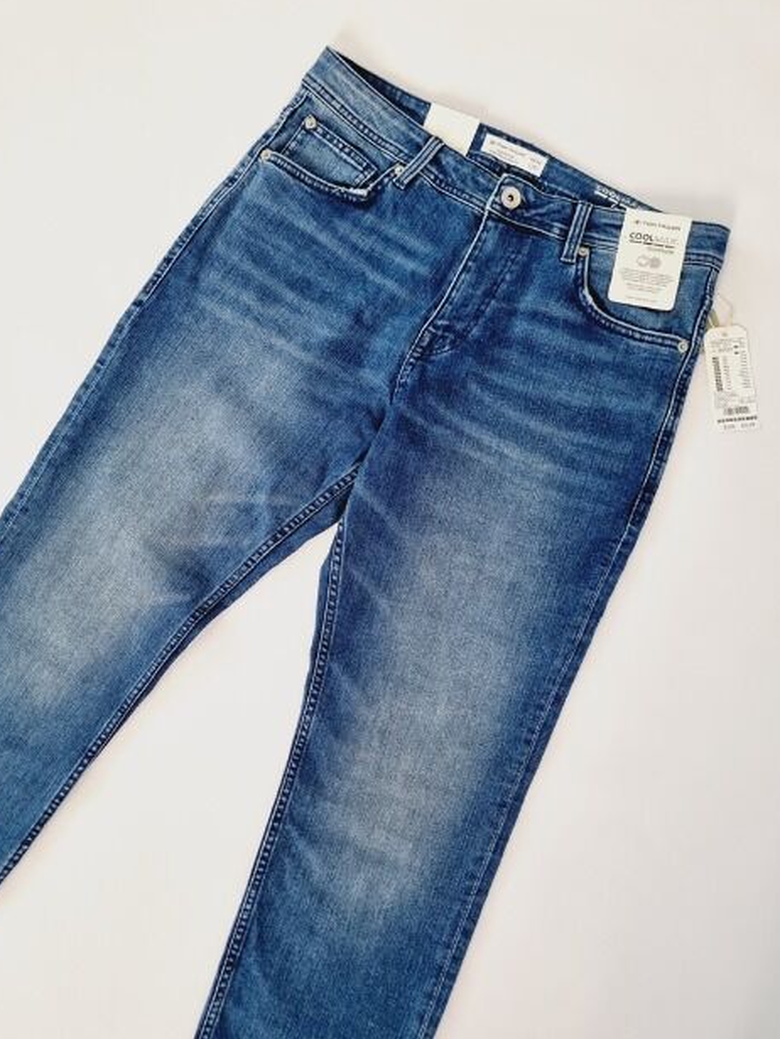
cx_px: 382
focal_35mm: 27
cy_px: 528
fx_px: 811
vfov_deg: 65.3
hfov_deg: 51.4
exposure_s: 1/143
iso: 50
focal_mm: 5.4
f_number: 1.8
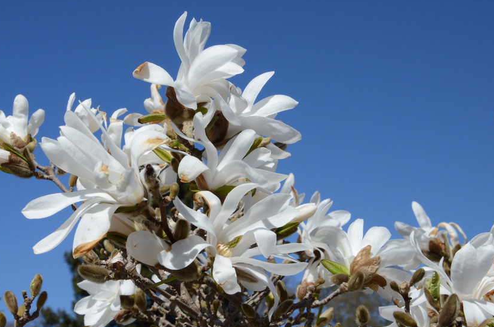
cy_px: 144
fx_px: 1000
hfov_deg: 27.7
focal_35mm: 73
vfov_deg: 18.6
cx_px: 211
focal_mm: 42
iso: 800
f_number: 14
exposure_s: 1/800
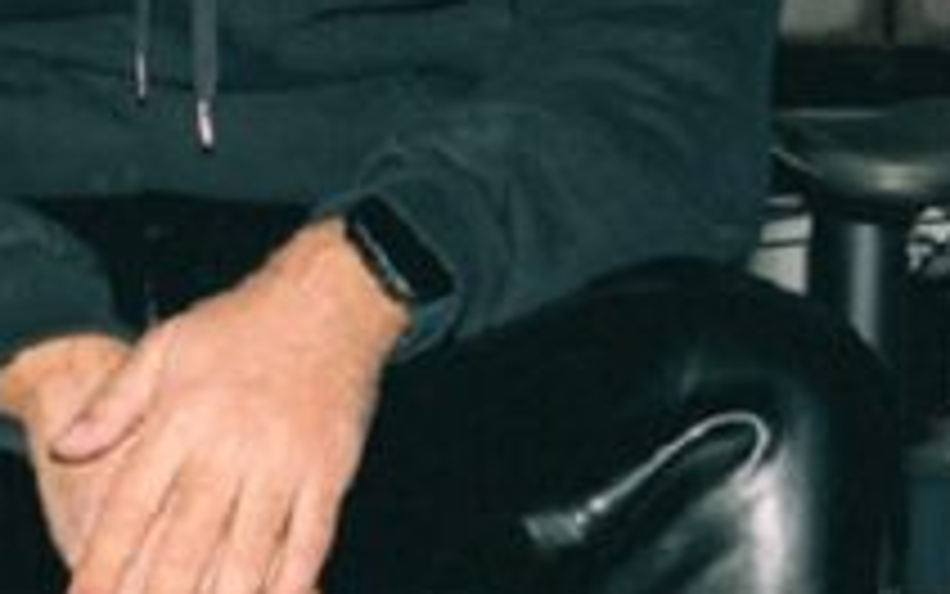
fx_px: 3600
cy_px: 333
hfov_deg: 15.0
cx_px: 216
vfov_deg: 9.4
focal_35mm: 139
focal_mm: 24
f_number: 4.5
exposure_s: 1/250
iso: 100
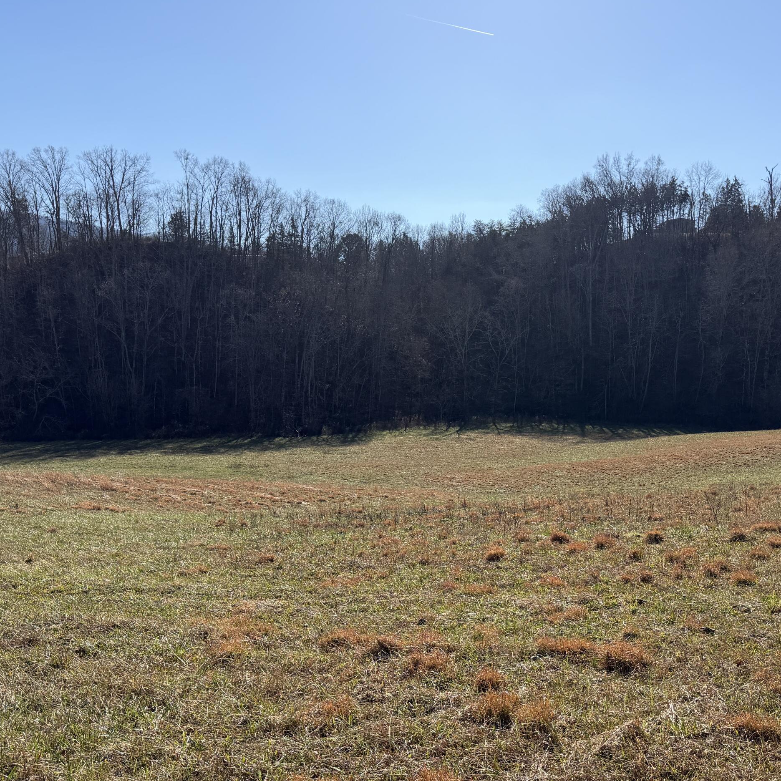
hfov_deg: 48.1
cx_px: 473
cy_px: 446
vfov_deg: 48.3
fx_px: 868
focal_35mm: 34
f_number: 1.78
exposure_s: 1/5319
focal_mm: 6.76
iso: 80
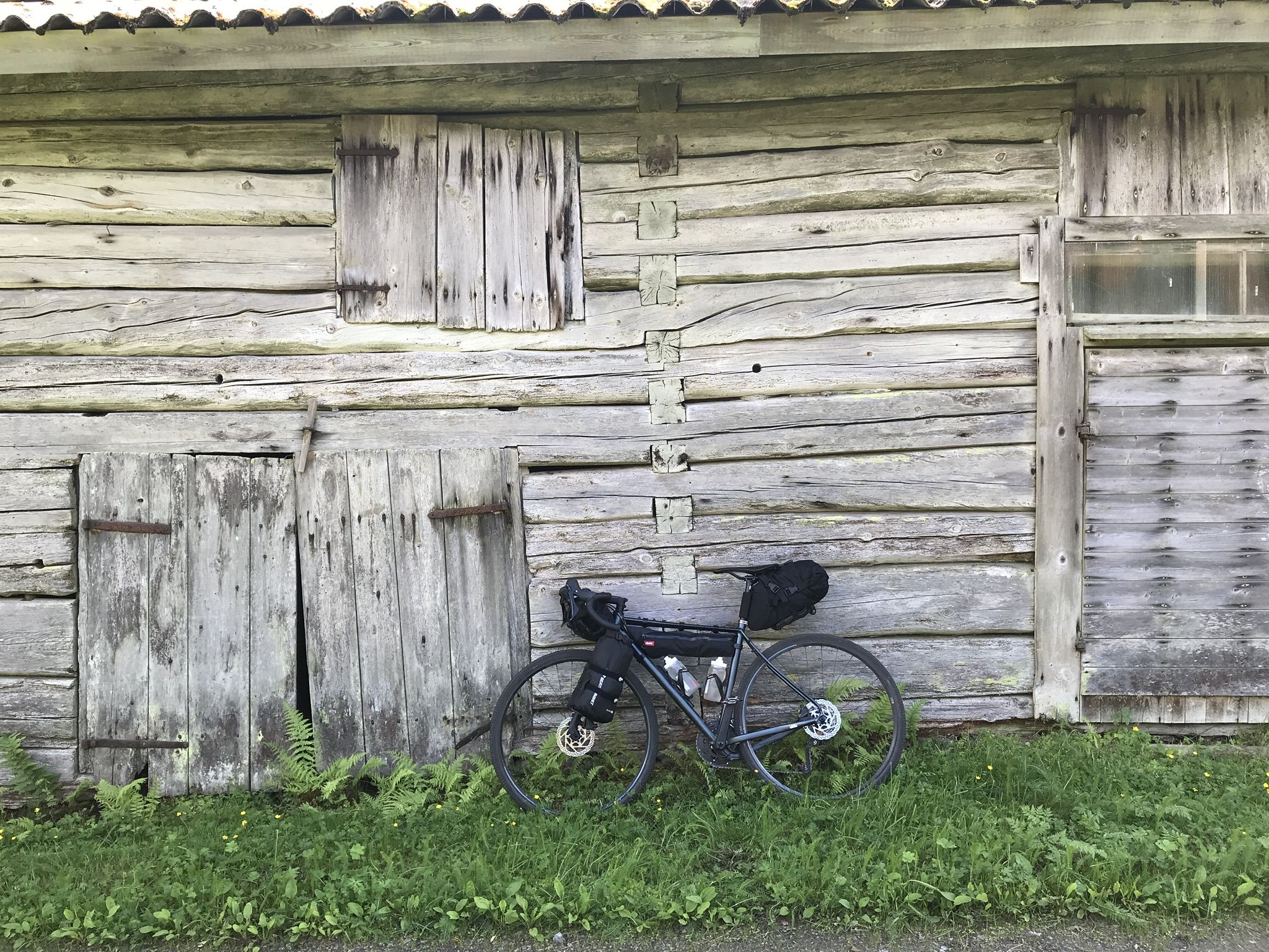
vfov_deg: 49.7
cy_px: 476
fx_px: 1026
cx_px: 634
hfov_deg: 63.4
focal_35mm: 28
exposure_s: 1/189
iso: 20
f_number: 1.8
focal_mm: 3.99
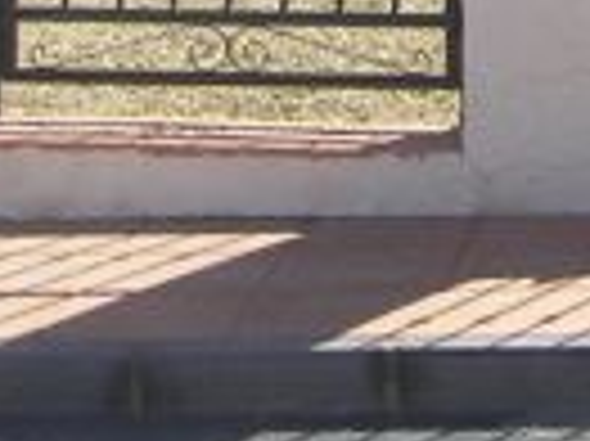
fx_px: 3304
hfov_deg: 10.2
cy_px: -333
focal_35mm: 194
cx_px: 529
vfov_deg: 7.4
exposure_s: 1/640
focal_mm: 6
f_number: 4
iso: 64
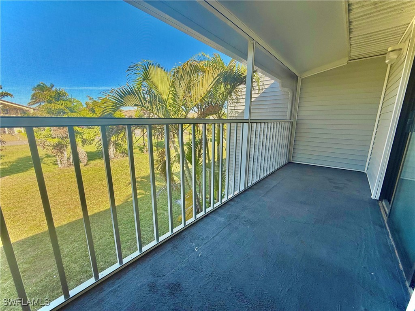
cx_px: 208
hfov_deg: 102.1
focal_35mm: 14
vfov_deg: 85.7
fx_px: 168
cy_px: 156
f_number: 2.2
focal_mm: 2.22
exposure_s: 1/240
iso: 50
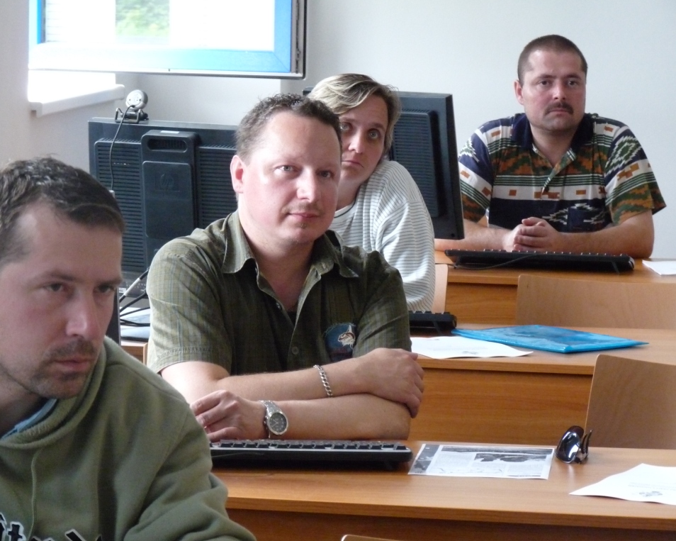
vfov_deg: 10.1
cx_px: 317
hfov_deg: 12.6
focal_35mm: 153
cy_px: 269
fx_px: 3061
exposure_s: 1/60
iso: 800
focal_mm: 26
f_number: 3.7
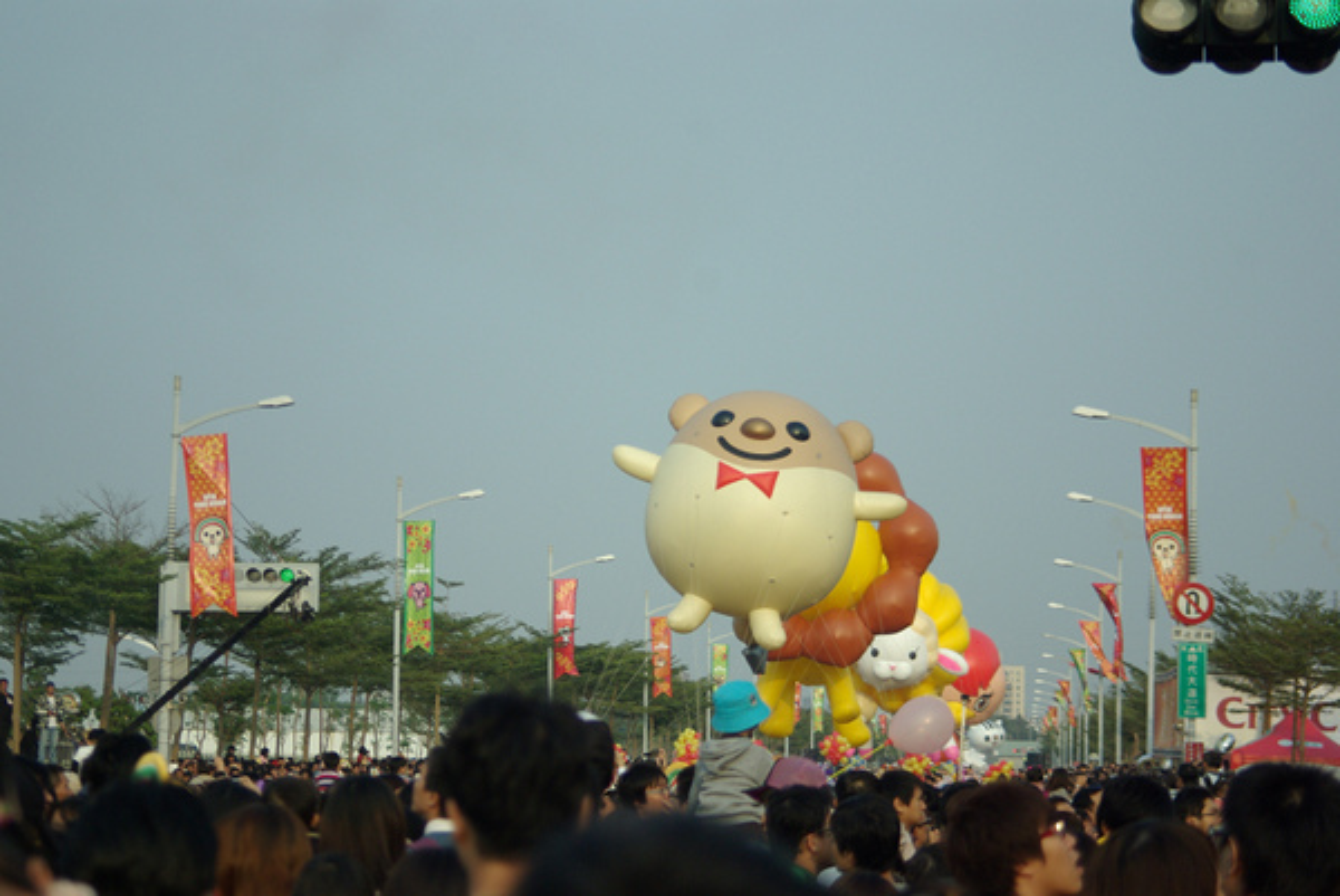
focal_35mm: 105
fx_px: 3911
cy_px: 448
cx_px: 670
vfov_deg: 13.1
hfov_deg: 19.4
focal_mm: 70
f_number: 4
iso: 320
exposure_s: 1/1250
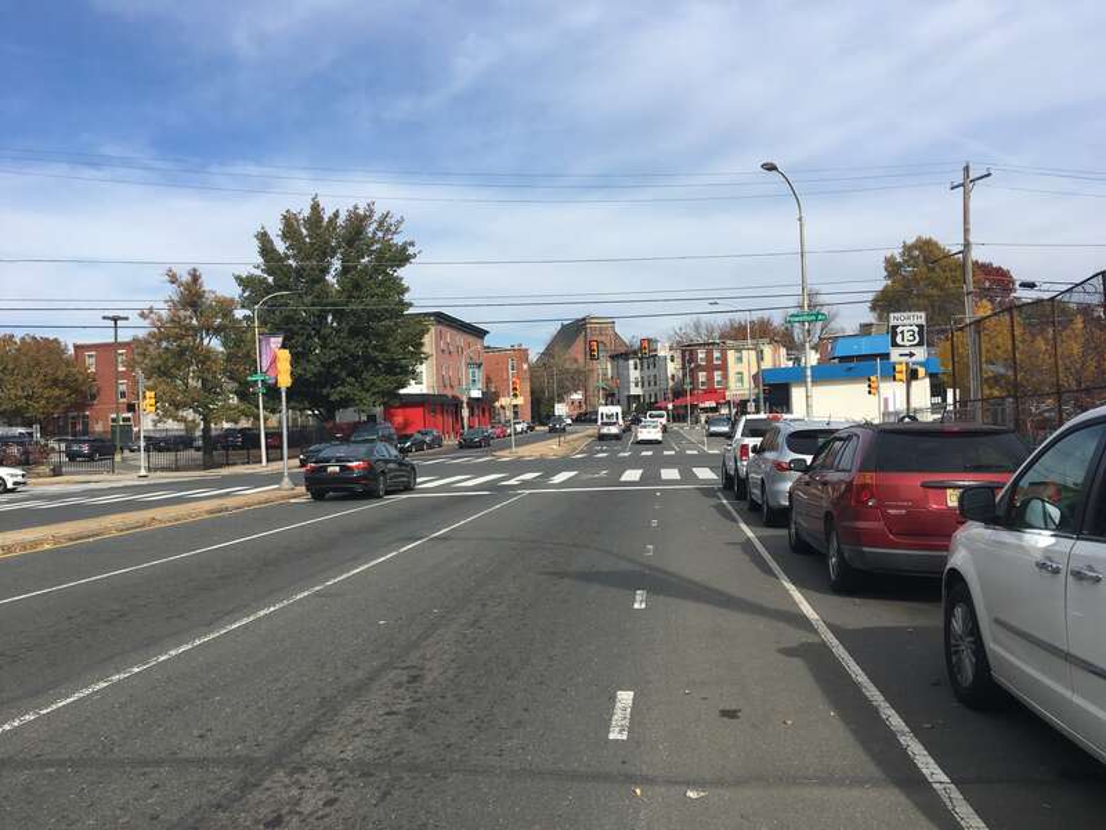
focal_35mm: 29
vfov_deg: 48.2
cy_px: 415
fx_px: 927
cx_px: 553
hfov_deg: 61.7
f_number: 2.2
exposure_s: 1/1538
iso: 25
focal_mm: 4.15
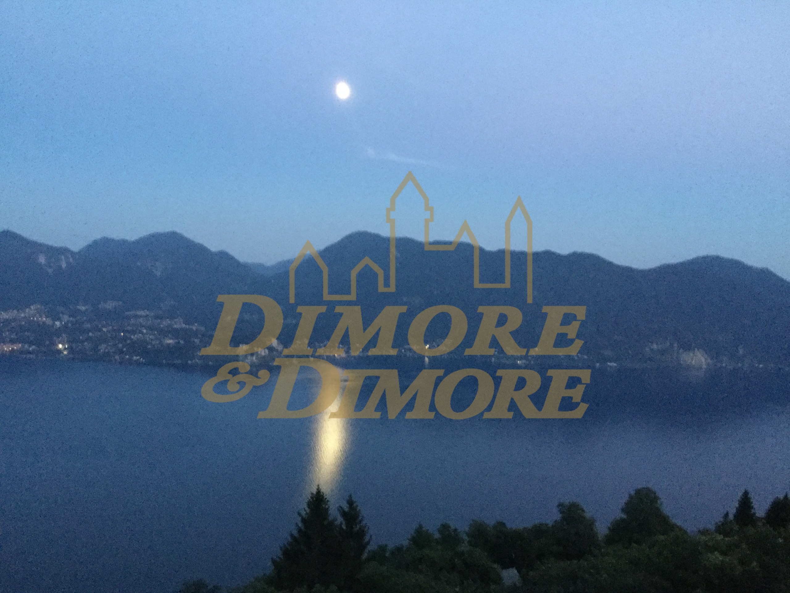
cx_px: 395
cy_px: 296
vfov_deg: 45.4
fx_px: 707
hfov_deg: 58.4
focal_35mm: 31
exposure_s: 1/17
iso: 640
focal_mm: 3.3
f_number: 2.4
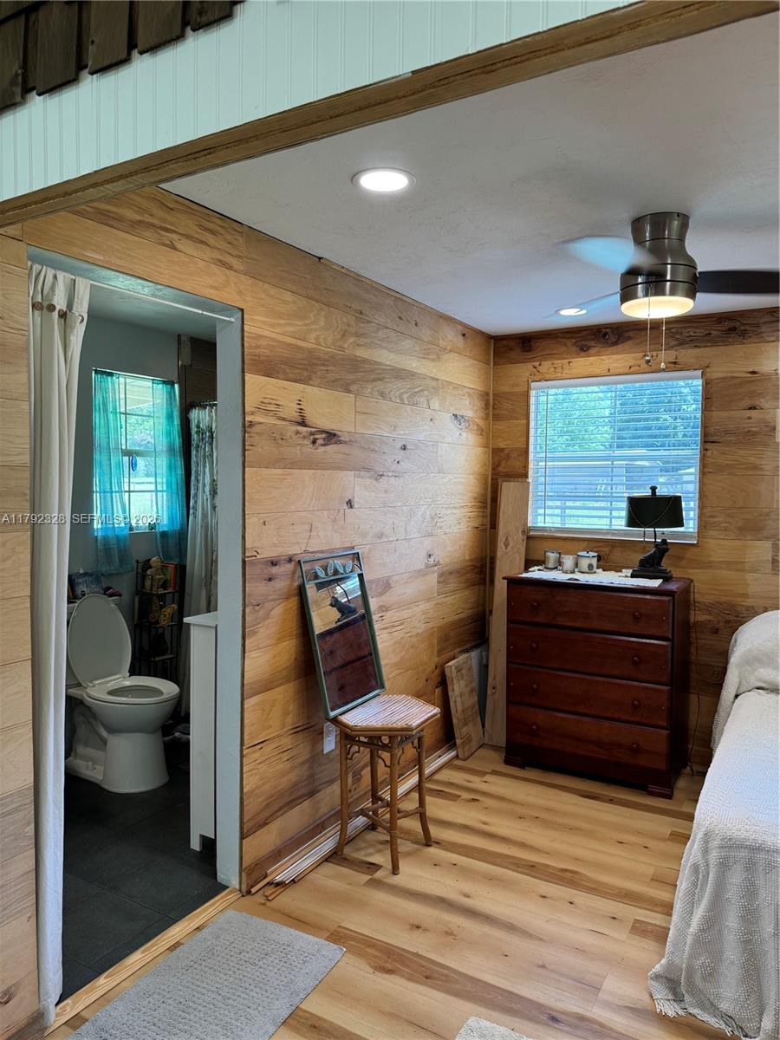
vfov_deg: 71.6
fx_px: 721
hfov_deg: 56.8
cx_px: 390
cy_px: 520
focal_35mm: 24
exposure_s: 1/134
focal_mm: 6.76
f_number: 1.78
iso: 100
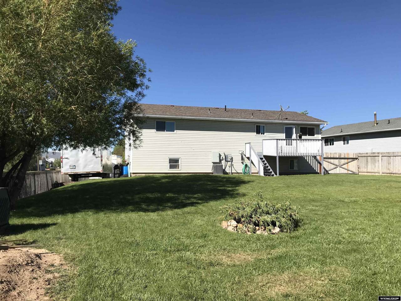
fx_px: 324
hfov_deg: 63.4
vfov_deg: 49.7
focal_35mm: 28
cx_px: 200
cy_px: 150
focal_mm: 3.99
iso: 20
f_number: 1.8
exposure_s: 1/2740
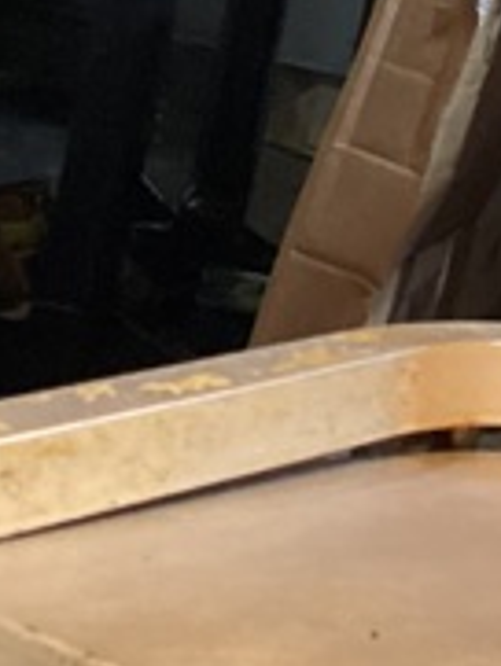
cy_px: -480
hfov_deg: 10.3
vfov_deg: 13.0
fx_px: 2679
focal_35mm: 139
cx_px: 788
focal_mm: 3.3
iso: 400
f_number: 2.4
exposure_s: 1/60
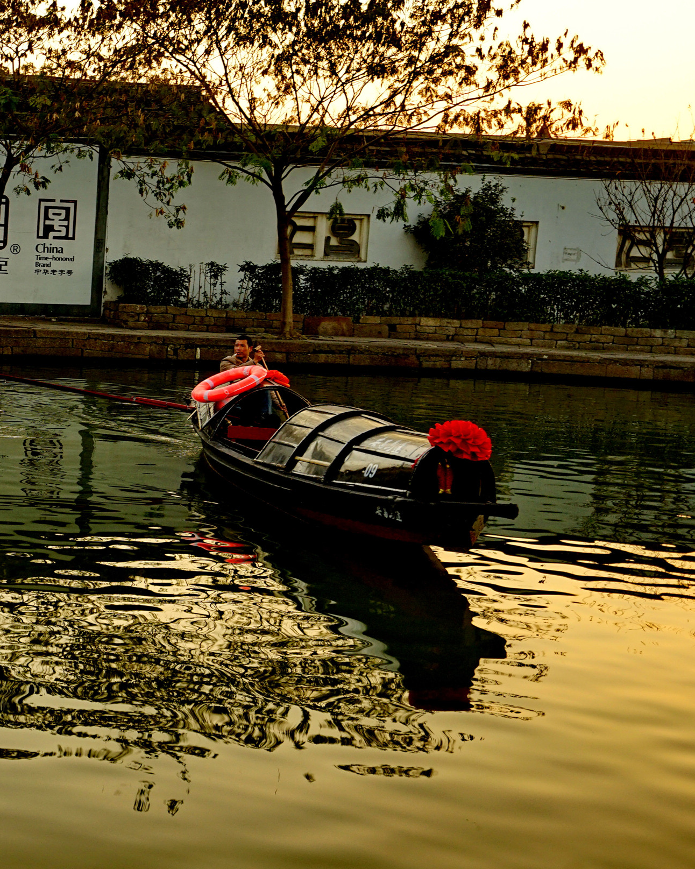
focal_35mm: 61
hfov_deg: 23.3
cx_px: -94
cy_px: 416
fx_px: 1568
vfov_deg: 31.0
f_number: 4
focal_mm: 35
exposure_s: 1/60
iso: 320
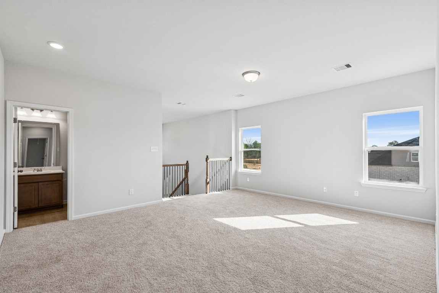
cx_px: 220
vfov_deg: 73.8
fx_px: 195
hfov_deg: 96.7
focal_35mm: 16
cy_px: 146
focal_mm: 16
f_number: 9
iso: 100
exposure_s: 1/30
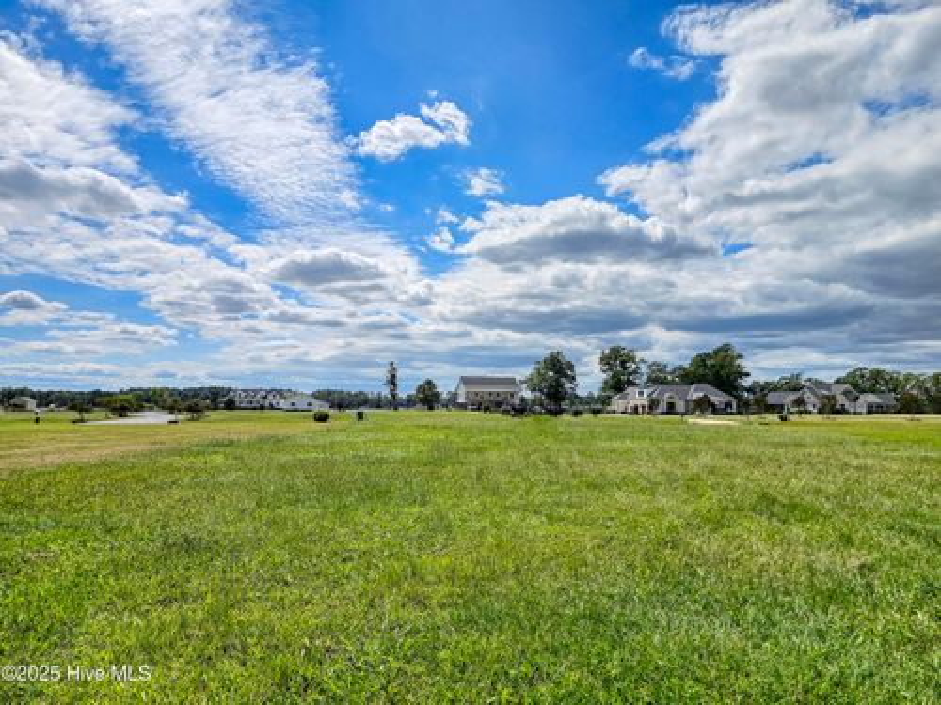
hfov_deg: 73.9
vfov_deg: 58.9
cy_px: 352
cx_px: 470
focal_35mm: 23
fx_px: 625
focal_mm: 6.3
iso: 10
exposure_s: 1/2905
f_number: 1.7
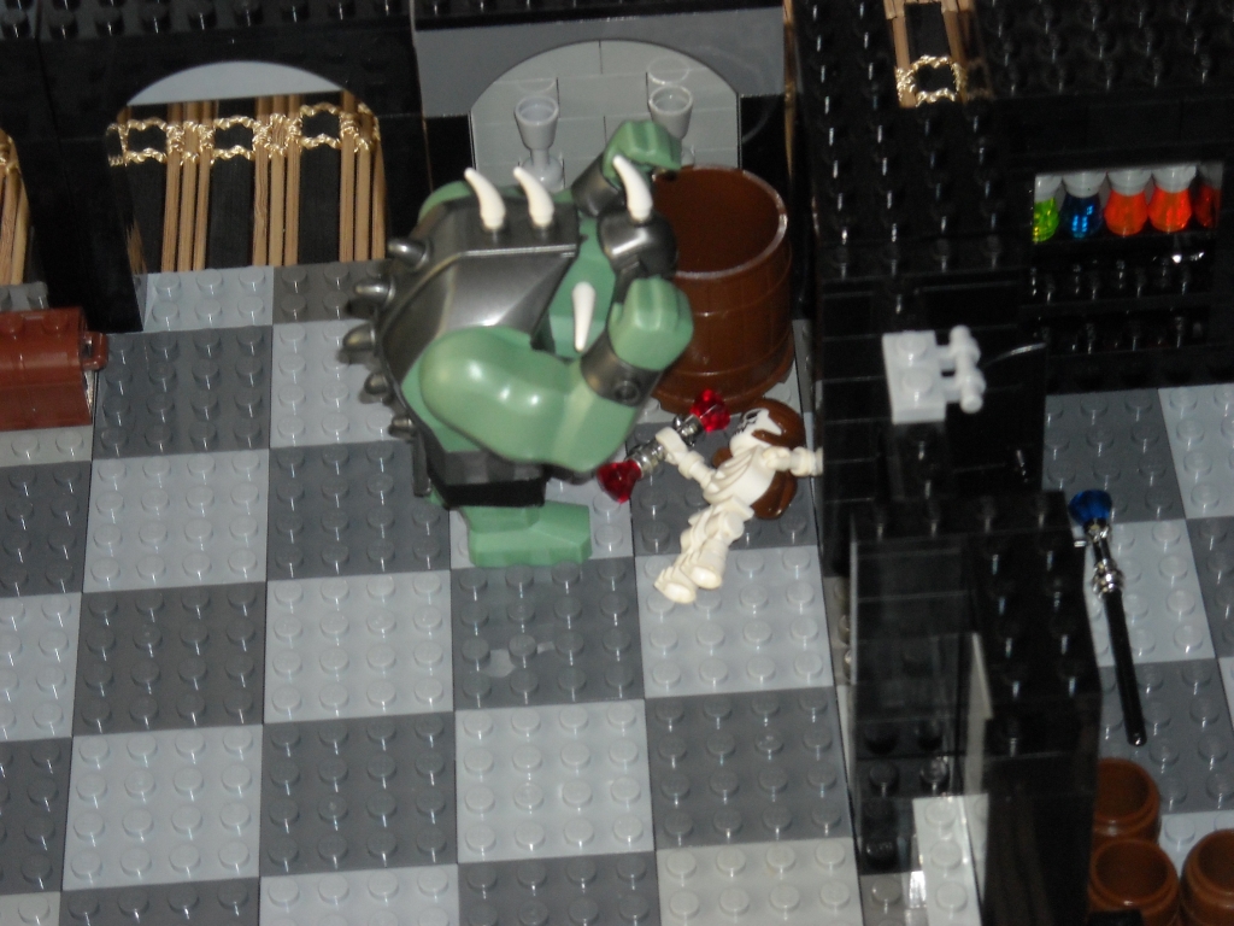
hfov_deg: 18.7
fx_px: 3743
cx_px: 617
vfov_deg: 14.1
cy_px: 463
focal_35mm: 105
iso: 200
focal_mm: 17.1
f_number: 4.7
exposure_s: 1/125
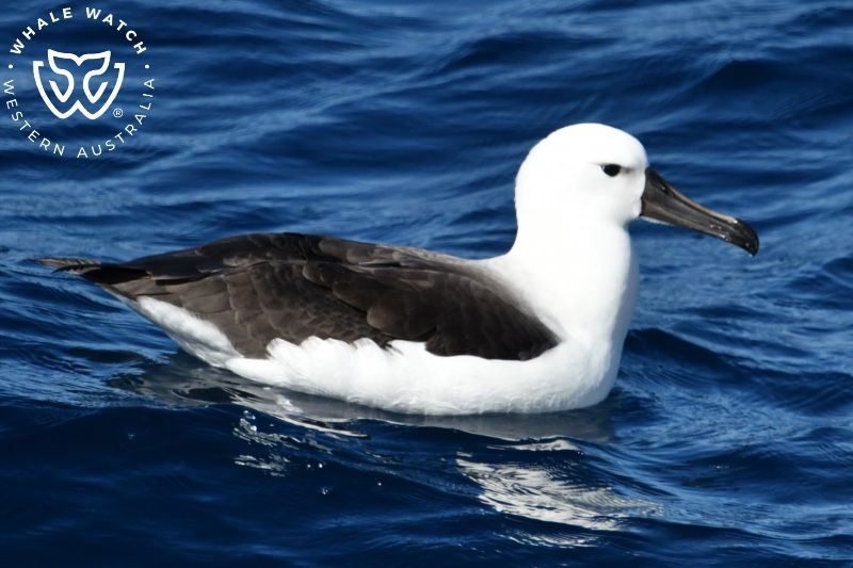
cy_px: 284
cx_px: 426
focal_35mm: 600
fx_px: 14213
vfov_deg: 2.3
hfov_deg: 3.4
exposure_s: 1/8000
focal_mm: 600
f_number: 6.3
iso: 1100
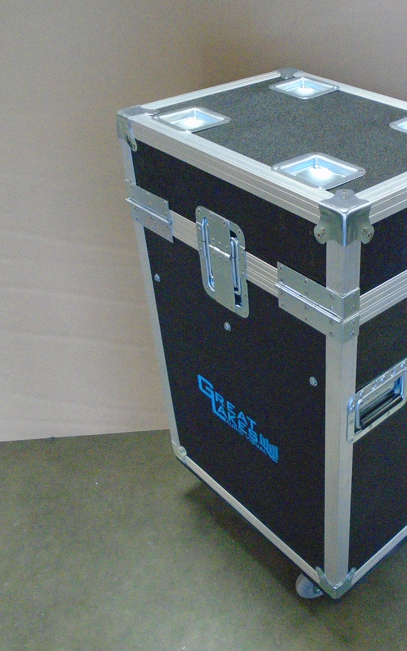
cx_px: 328
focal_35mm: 37
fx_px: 657
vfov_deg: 52.7
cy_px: 325
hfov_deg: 33.4
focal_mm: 4.6
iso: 800
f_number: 3.2
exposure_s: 1/100
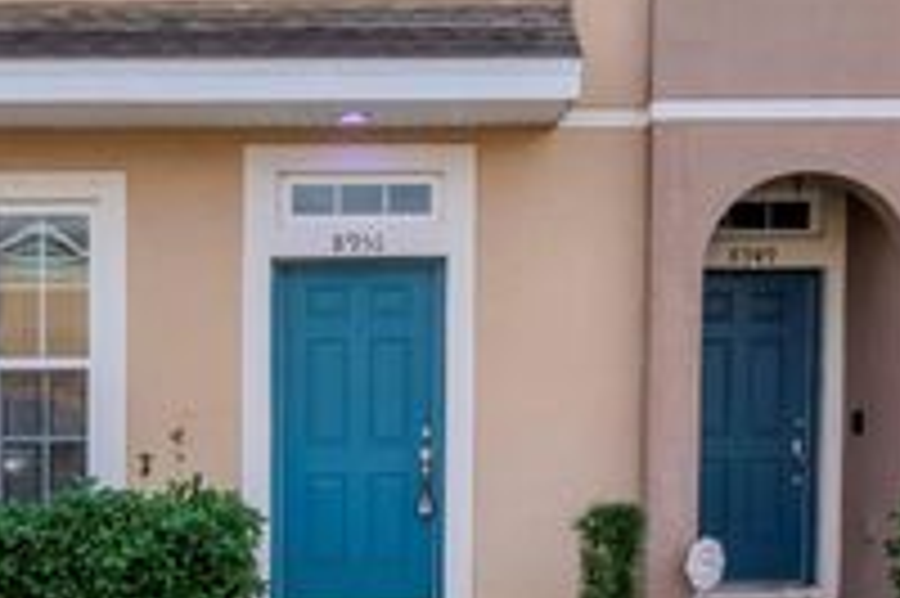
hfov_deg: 44.7
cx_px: 171
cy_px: 70
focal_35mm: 41
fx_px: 1030
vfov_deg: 31.0
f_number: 14
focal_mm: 11
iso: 640
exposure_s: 1/250
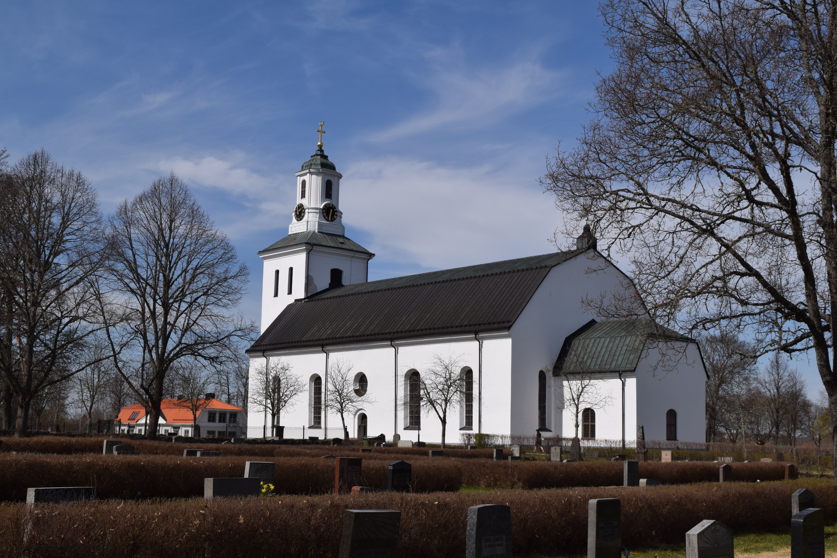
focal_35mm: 46
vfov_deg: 28.9
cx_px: 418
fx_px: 1081
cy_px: 279
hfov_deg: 42.3
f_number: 13
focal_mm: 31
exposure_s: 1/640
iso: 200
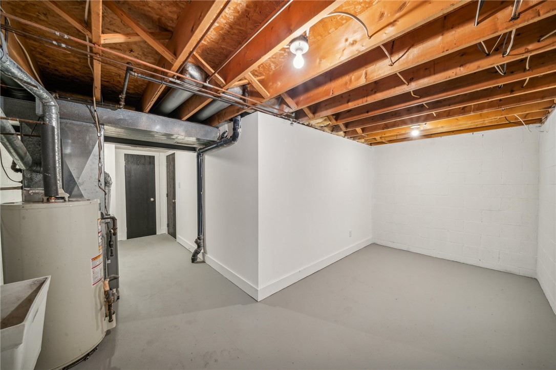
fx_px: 185
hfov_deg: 112.6
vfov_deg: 89.9
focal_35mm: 12
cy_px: 185
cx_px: 278
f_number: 11
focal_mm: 12
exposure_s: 1/1.67
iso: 125
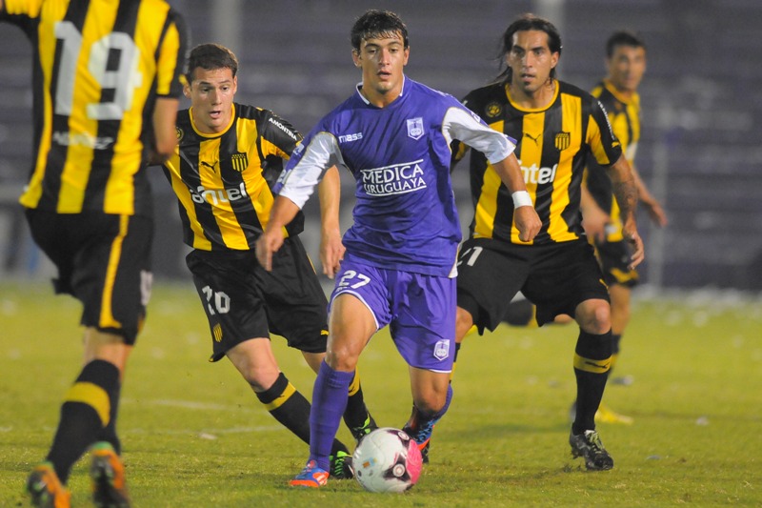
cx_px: 381
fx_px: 9522
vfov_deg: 3.1
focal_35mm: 450
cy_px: 254
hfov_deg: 4.6
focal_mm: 300
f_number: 2.8
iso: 2000
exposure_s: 1/320
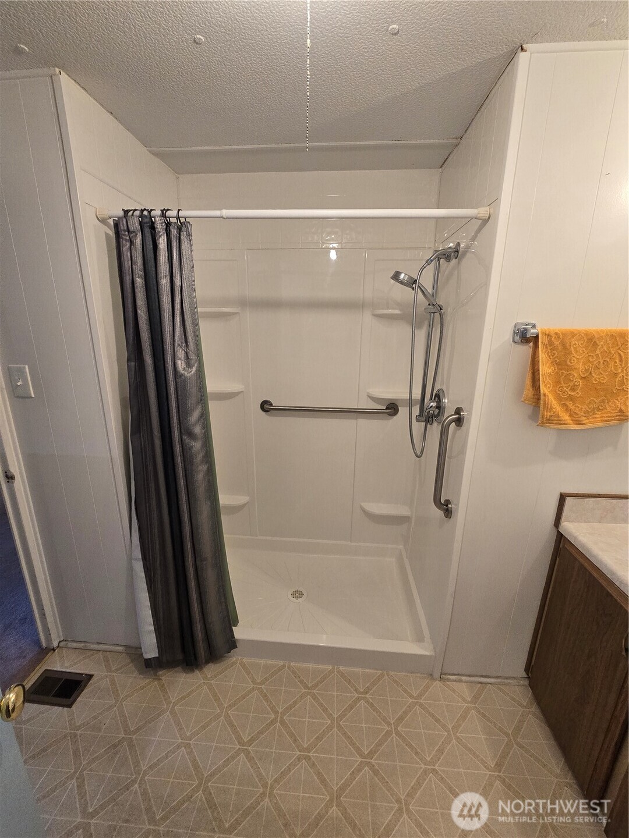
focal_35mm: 13
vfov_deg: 106.2
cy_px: 419
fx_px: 315
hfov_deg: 89.9
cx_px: 314
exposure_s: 1/60
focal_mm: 2.2
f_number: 2.2
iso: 320
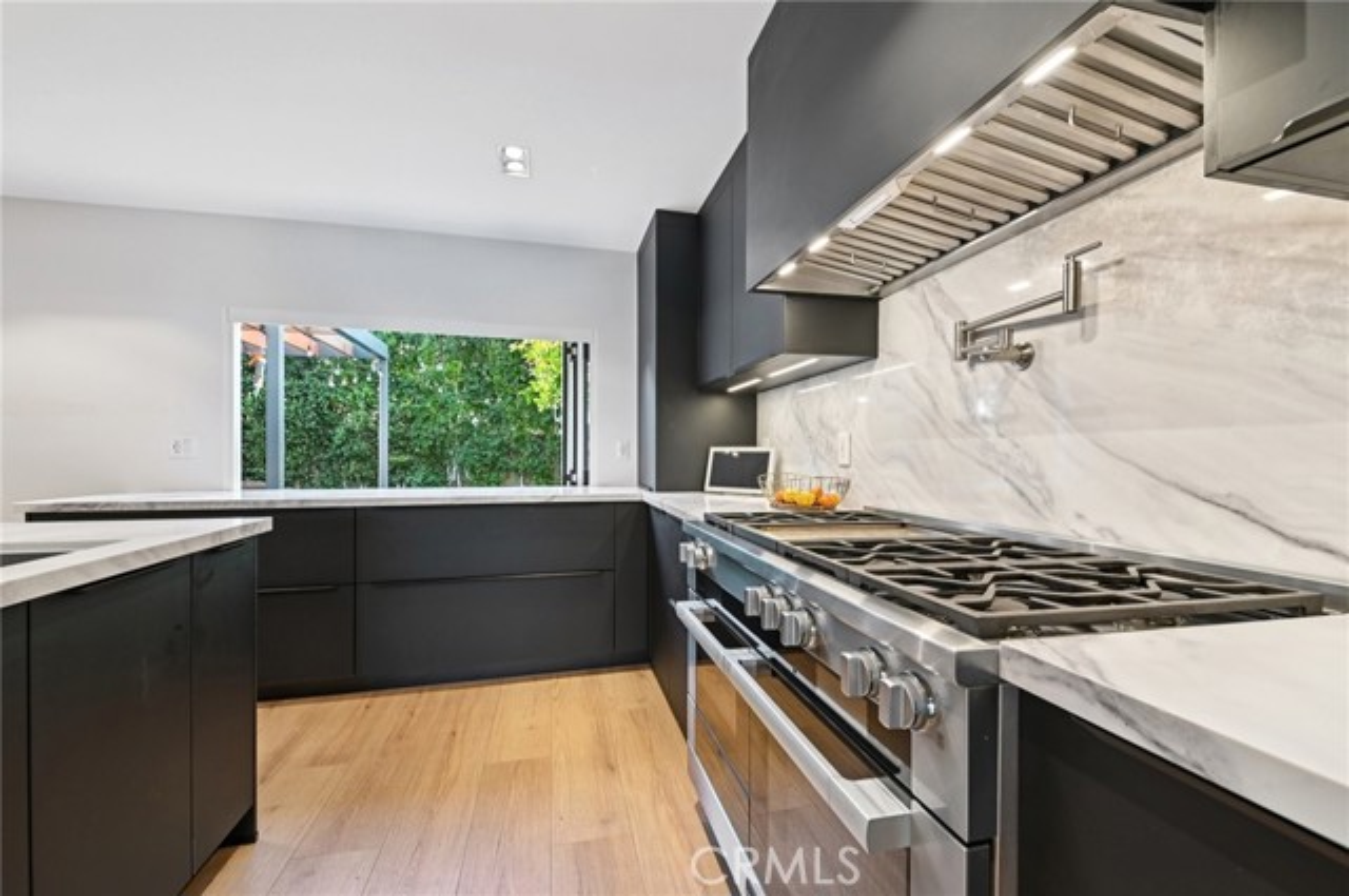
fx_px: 561
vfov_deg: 77.2
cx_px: 674
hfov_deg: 100.5
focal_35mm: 15
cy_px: 448
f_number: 8
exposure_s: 1/8
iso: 320
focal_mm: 15
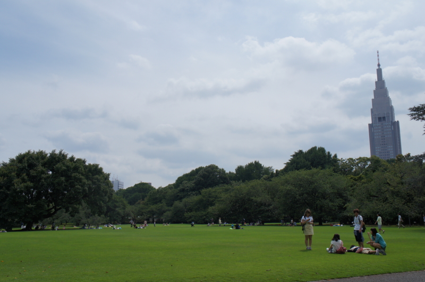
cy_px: 141
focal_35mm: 38
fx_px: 442
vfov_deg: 35.4
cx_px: 212
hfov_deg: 51.3
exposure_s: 1/1000
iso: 200
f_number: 8
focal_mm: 25
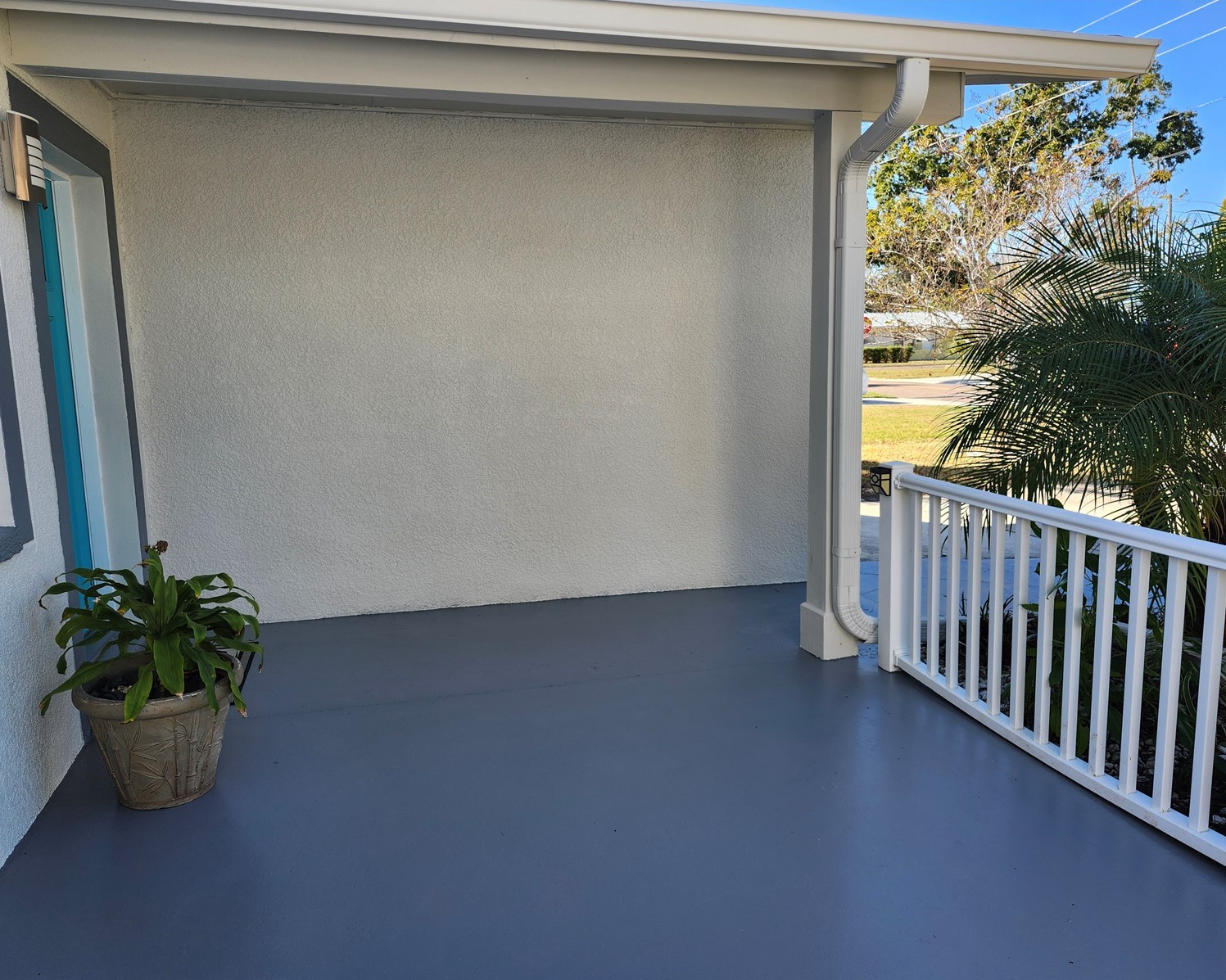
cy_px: 490
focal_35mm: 24
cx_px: 625
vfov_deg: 58.8
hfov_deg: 70.3
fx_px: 871
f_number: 1.8
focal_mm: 5.54
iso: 25
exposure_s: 1/431
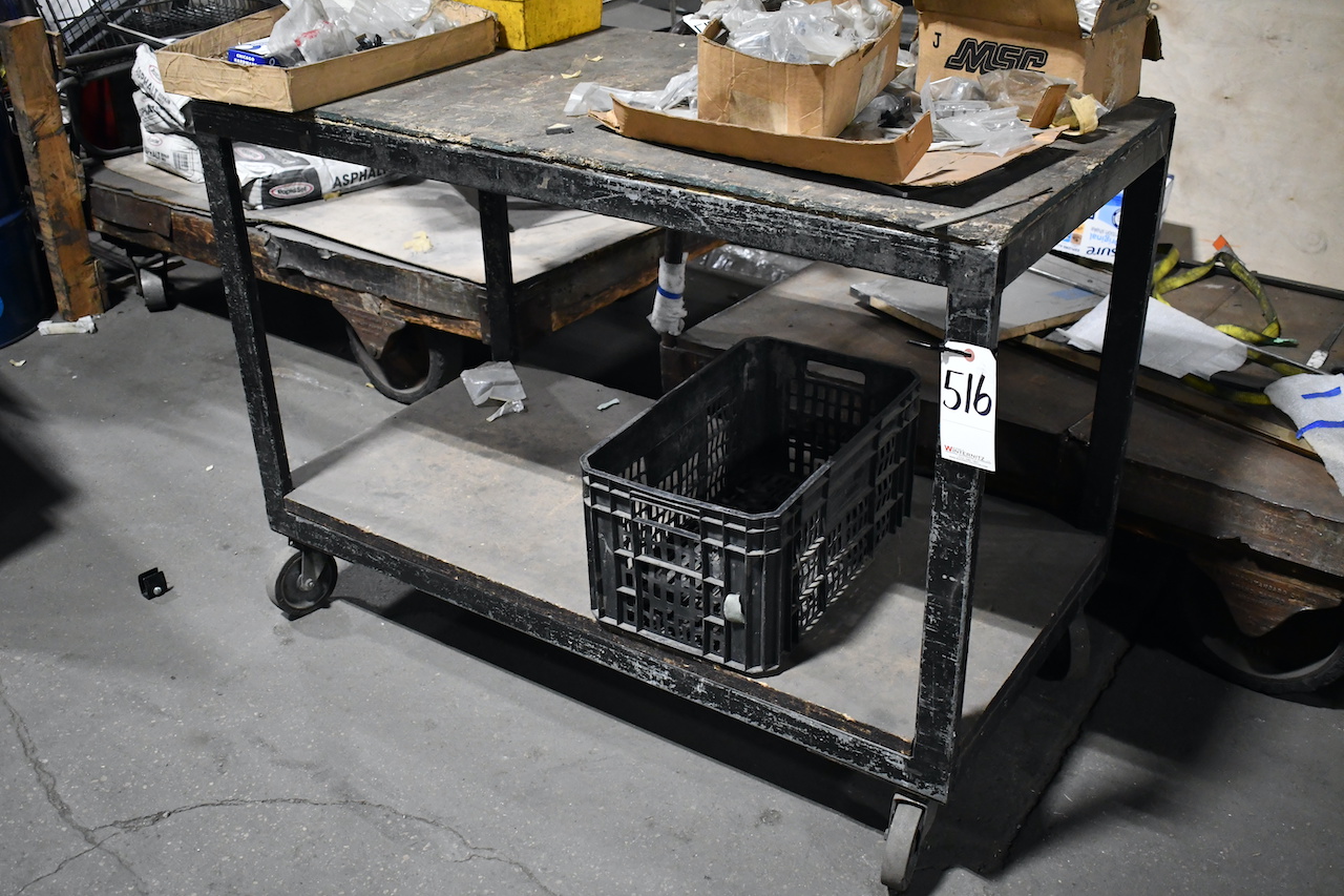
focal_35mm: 36
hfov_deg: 53.1
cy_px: 448
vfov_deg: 36.9
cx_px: 672
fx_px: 1344
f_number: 4
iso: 3200
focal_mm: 24
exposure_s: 1/125
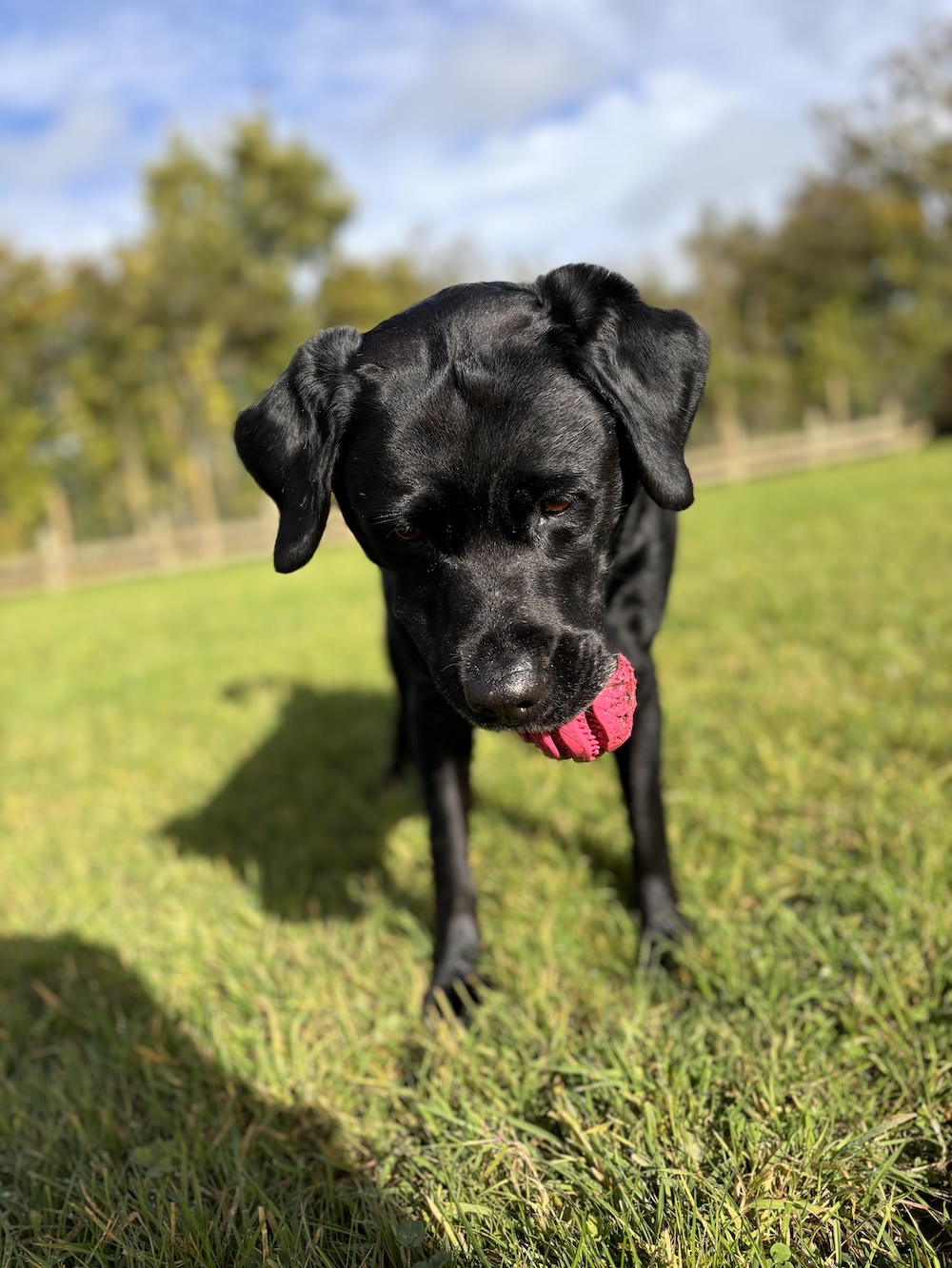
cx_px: 476
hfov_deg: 53.1
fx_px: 953
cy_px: 634
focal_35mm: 26
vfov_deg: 67.3
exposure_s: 1/1876
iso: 50
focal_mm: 5.96
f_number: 1.6
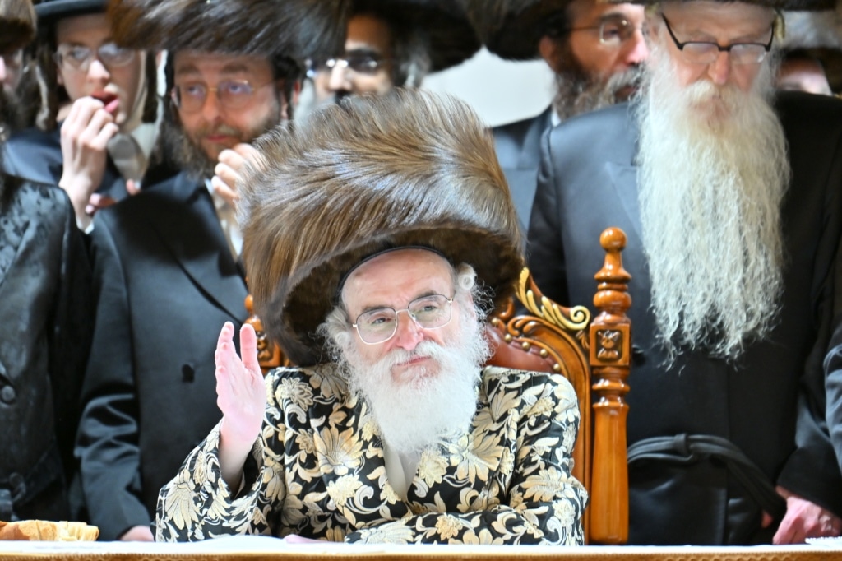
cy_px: 280
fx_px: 7014
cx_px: 421
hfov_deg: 6.9
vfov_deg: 4.6
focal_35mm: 300
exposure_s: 1/200
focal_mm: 200
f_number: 2.8
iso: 500
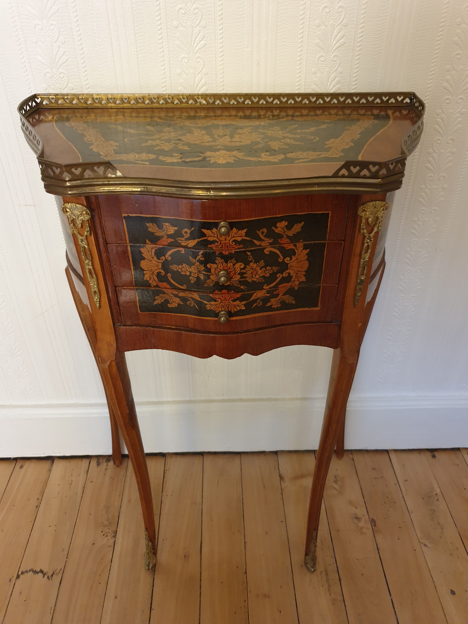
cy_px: 312
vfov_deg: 67.3
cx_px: 234
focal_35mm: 26
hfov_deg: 53.1
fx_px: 469
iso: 250
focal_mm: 4.3
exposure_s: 1/17
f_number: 1.5
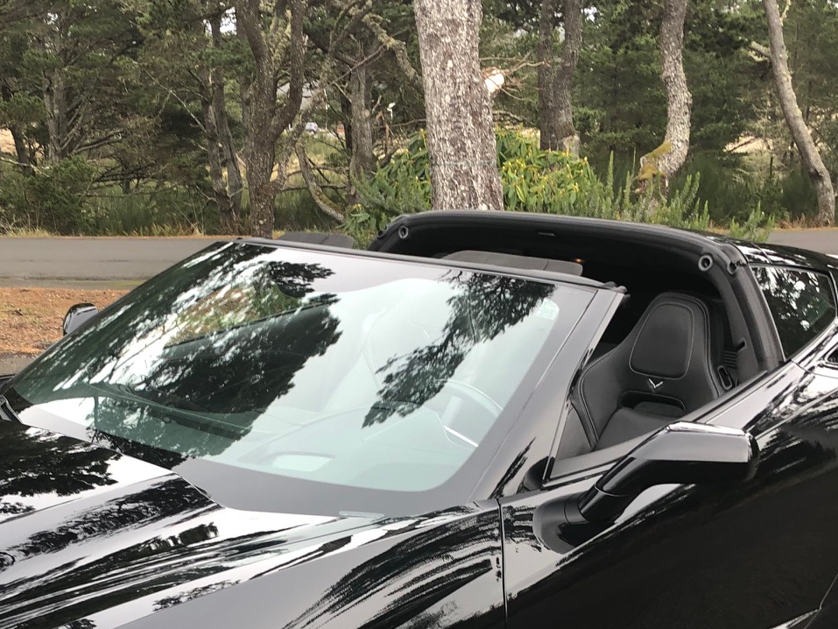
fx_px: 1428
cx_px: 227
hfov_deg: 32.2
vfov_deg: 24.1
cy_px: 579
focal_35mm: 59
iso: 25
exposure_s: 1/100
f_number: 1.8
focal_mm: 4
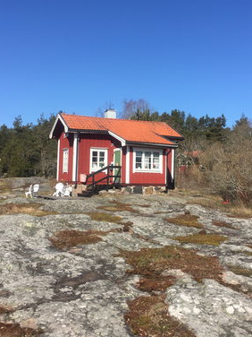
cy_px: 143
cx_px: 130
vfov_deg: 50.0
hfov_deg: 38.7
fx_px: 359
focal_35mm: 37
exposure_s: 1/1883
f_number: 2.2
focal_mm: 4.15
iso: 32
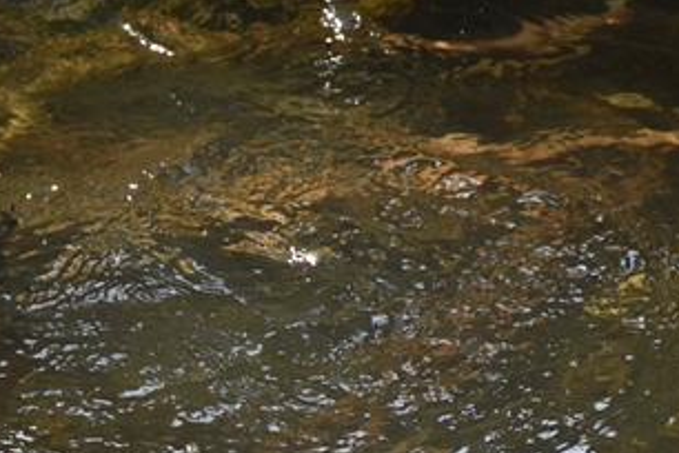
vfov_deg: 3.2
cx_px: -197
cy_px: 507
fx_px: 8047
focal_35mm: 427
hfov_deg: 4.8
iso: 450
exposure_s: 1/250
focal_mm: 85
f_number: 5.3
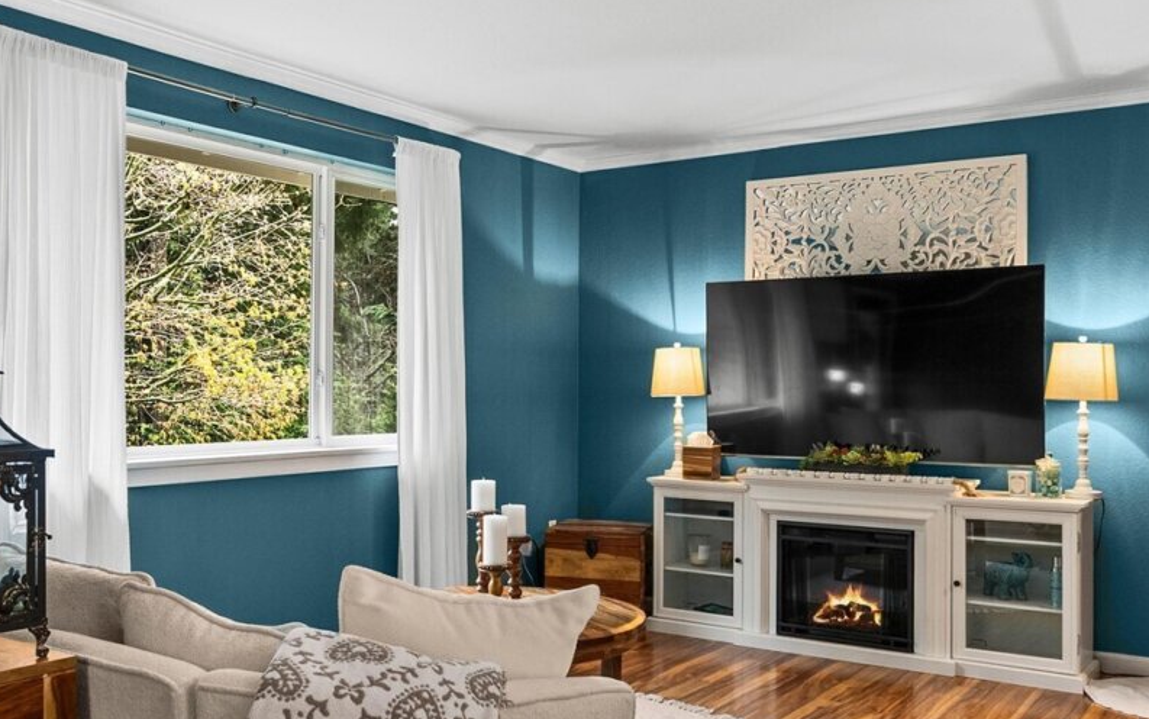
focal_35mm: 36
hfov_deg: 53.3
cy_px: 414
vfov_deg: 35.3
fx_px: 1128
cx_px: 414
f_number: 7.1
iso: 1000
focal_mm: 20
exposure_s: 1/4
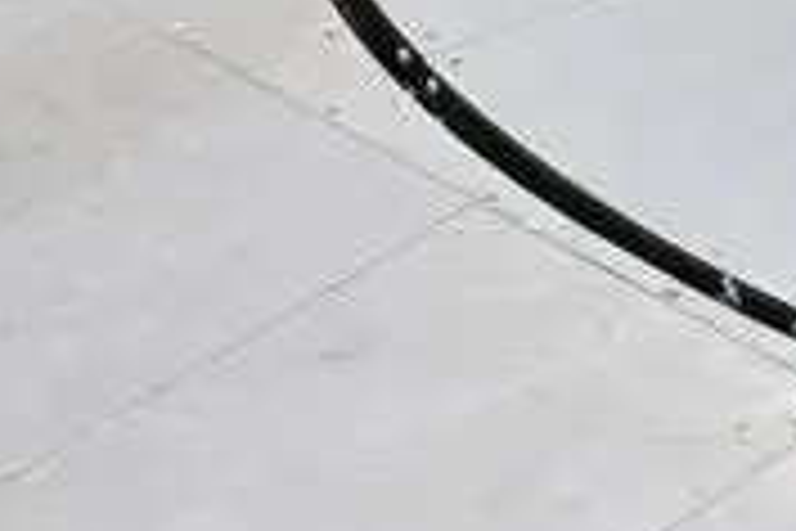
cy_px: -749
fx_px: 3746
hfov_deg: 10.1
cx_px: 2082
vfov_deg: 7.6
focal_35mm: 169
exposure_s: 1/125
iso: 800
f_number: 6.3
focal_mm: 19.5
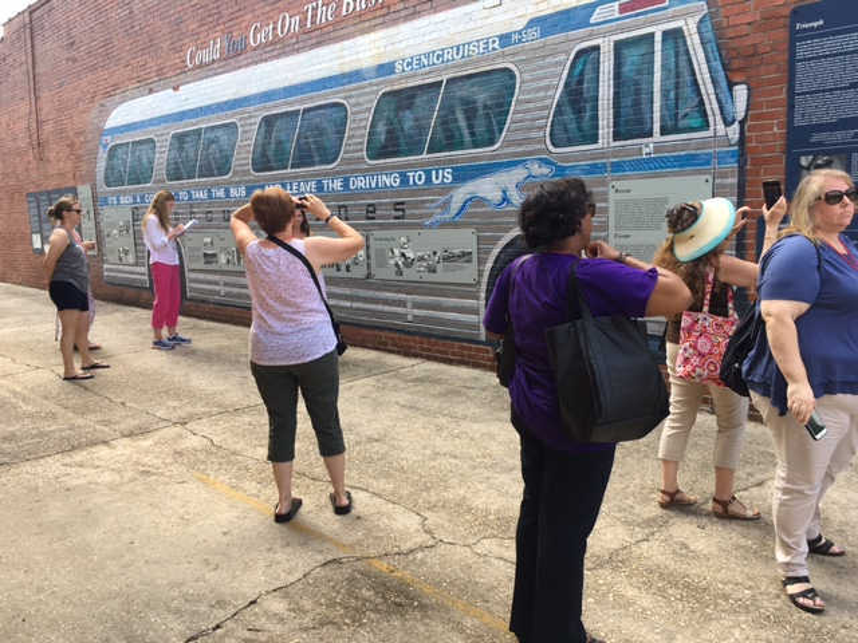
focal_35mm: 29
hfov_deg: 61.7
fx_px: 719
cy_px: 322
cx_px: 429
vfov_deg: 48.2
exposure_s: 1/242
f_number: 2.2
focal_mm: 4.15
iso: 25
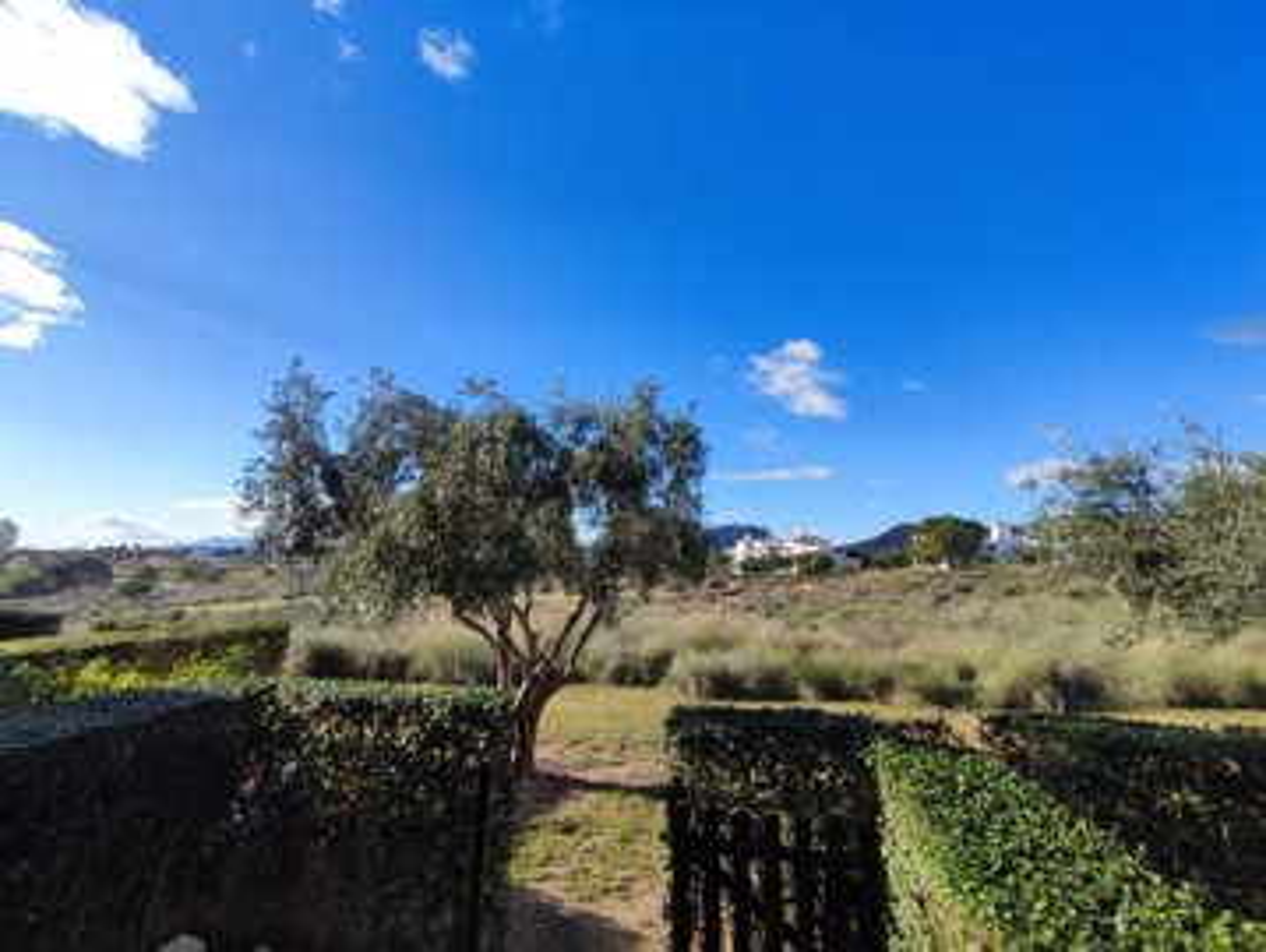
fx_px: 586
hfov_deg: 94.4
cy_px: 476
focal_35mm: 16
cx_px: 633
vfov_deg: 78.2
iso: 50
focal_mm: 1.65
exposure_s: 1/1173
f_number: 2.2
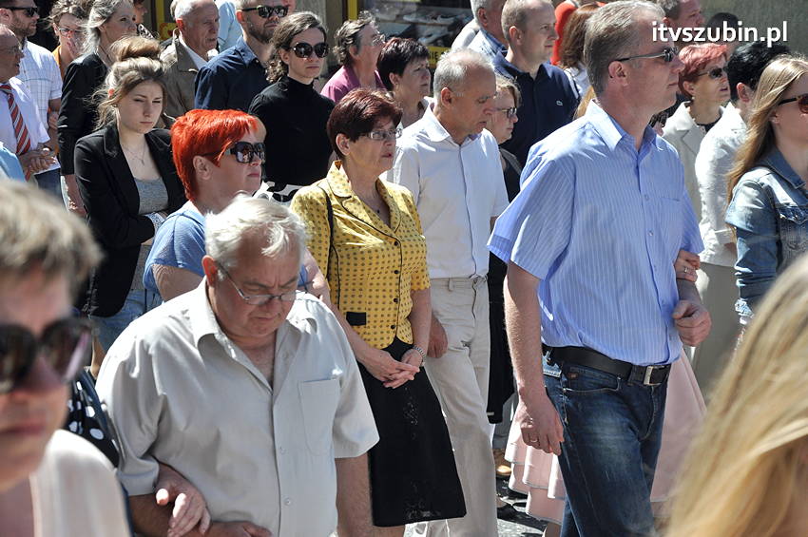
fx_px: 2354
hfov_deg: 19.5
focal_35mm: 105
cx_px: 404
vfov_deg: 13.0
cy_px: 268
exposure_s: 1/1000
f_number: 8
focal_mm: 70
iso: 400
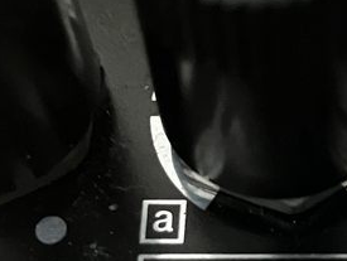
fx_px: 1225
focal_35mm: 122
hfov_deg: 15.5
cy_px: 198
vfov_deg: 12.1
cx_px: 421
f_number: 1.8
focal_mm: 3.99
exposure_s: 1/25
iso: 640
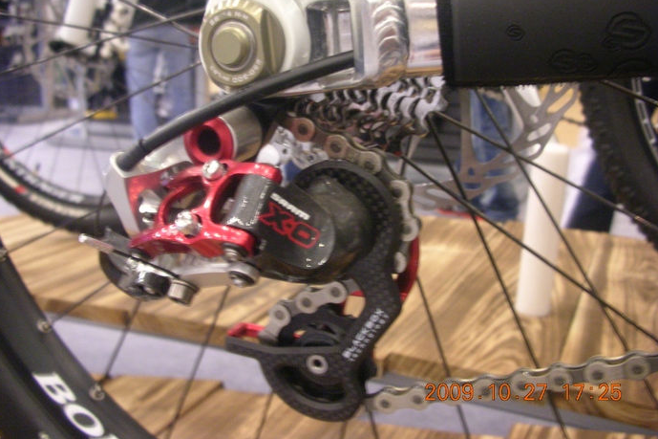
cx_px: 329
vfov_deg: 35.9
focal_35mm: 37
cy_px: 194
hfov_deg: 51.9
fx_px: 676
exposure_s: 1/4.1
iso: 200
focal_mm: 5.8
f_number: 3
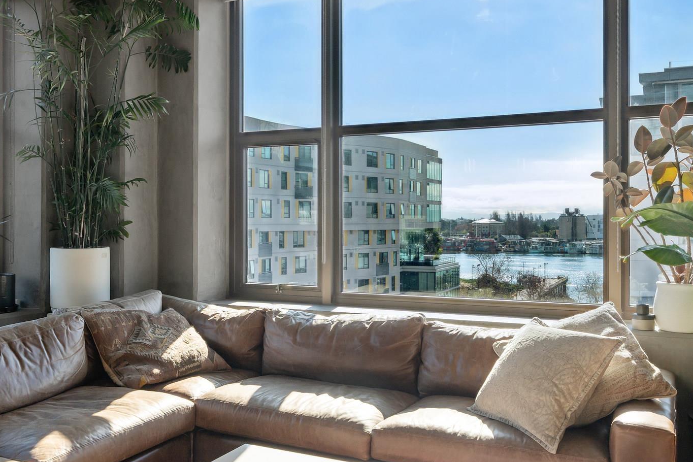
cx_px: 321
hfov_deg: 53.1
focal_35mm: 36
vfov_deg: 36.8
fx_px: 693
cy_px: 268
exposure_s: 1/200
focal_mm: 24
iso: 160
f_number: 9
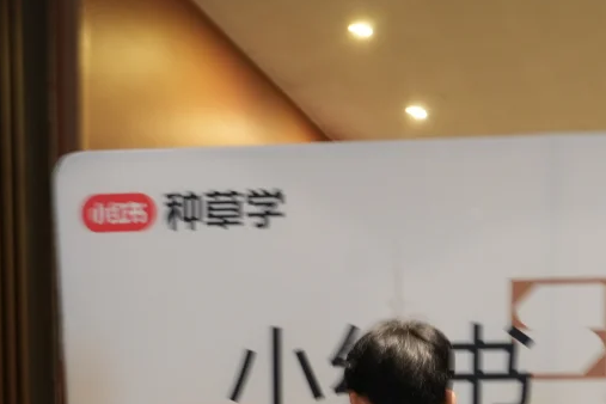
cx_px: 399
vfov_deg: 15.1
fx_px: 1397
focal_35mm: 83
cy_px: 631
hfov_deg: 24.4
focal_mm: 26
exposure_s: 1/1.6
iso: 500
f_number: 6.3
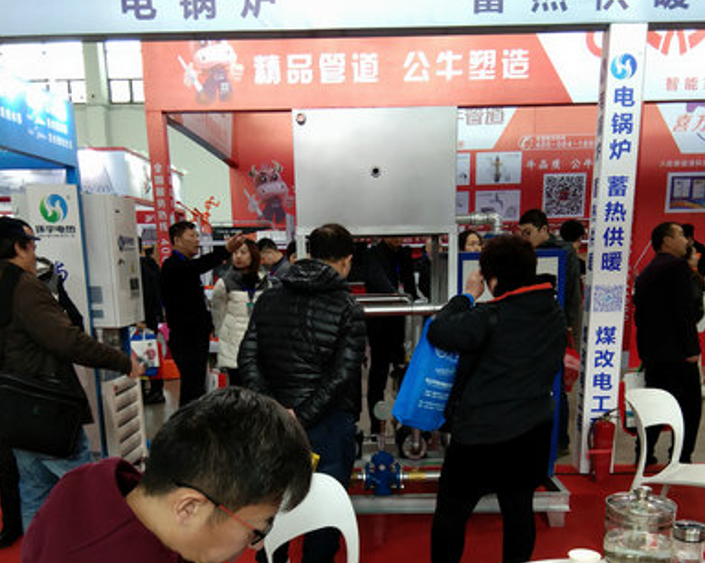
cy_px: 436
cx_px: 351
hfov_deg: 44.8
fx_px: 855
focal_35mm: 41
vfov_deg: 35.5
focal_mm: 3.69
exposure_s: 1/50
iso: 125
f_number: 2.2
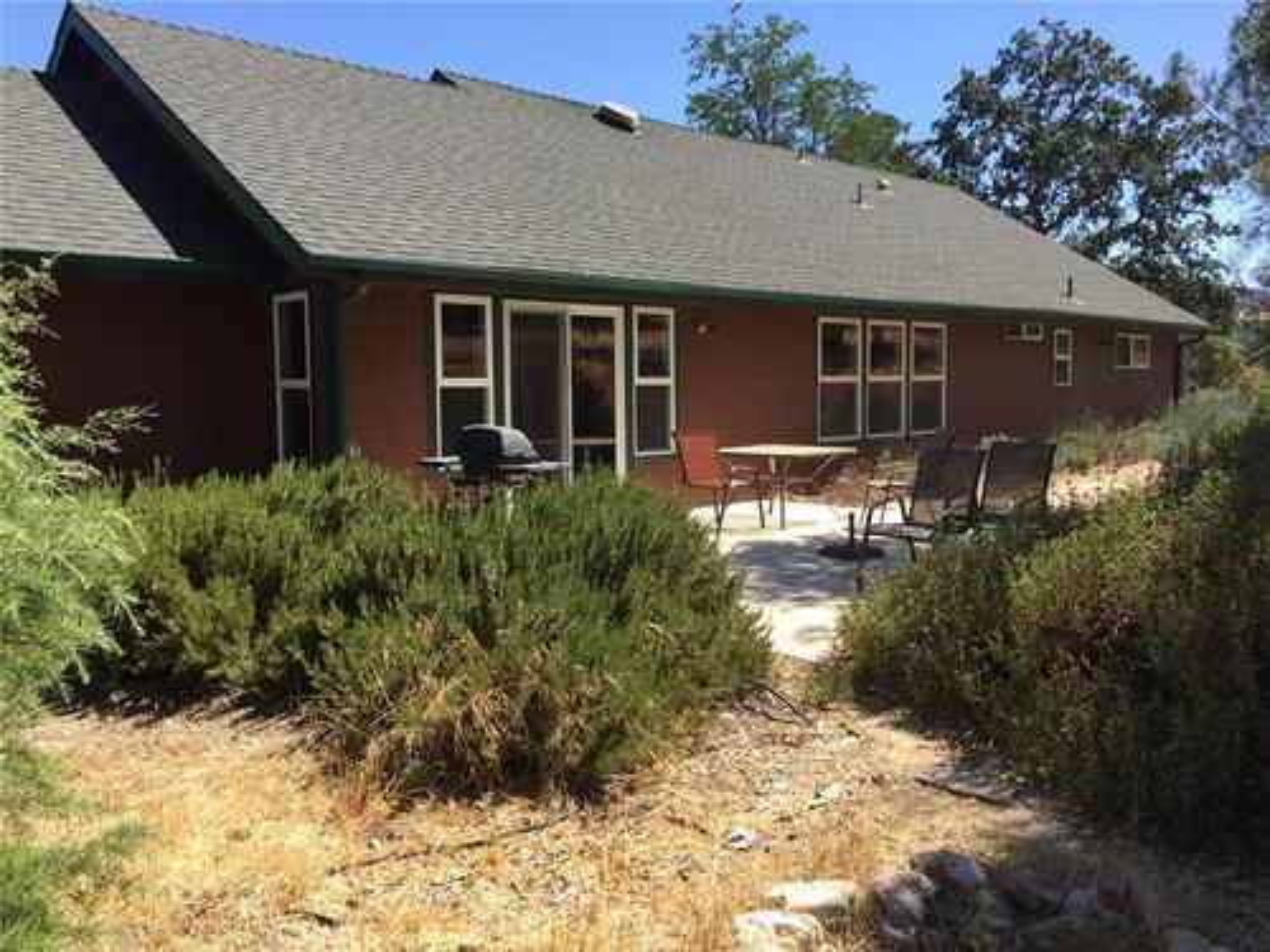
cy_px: 476
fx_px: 1064
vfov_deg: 48.2
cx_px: 635
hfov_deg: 61.7
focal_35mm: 29
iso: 32
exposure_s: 1/920
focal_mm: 4.15
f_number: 2.2
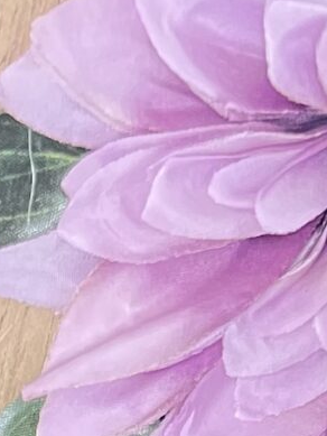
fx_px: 2153
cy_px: 1017
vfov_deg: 10.2
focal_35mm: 171
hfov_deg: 7.5
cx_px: -693
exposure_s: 1/60
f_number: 1.5
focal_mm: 5.7
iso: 320
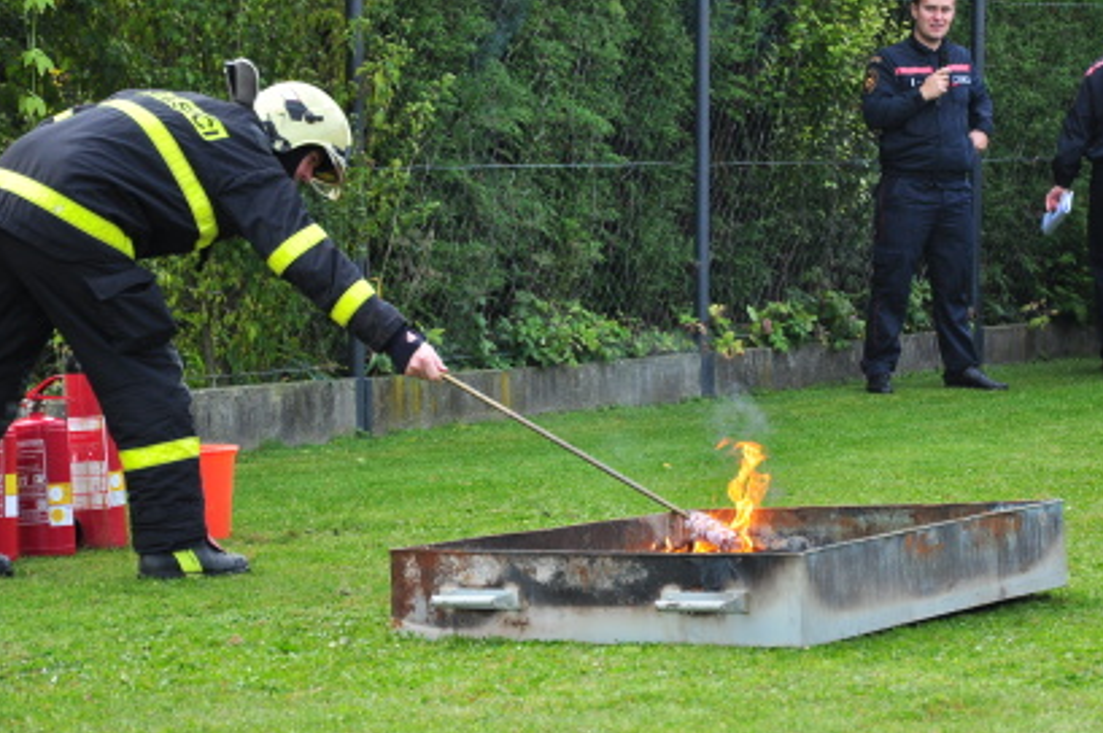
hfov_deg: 12.5
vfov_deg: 8.3
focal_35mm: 165
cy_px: 418
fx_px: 5051
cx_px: 647
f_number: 5.6
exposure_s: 1/500
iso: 640
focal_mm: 90
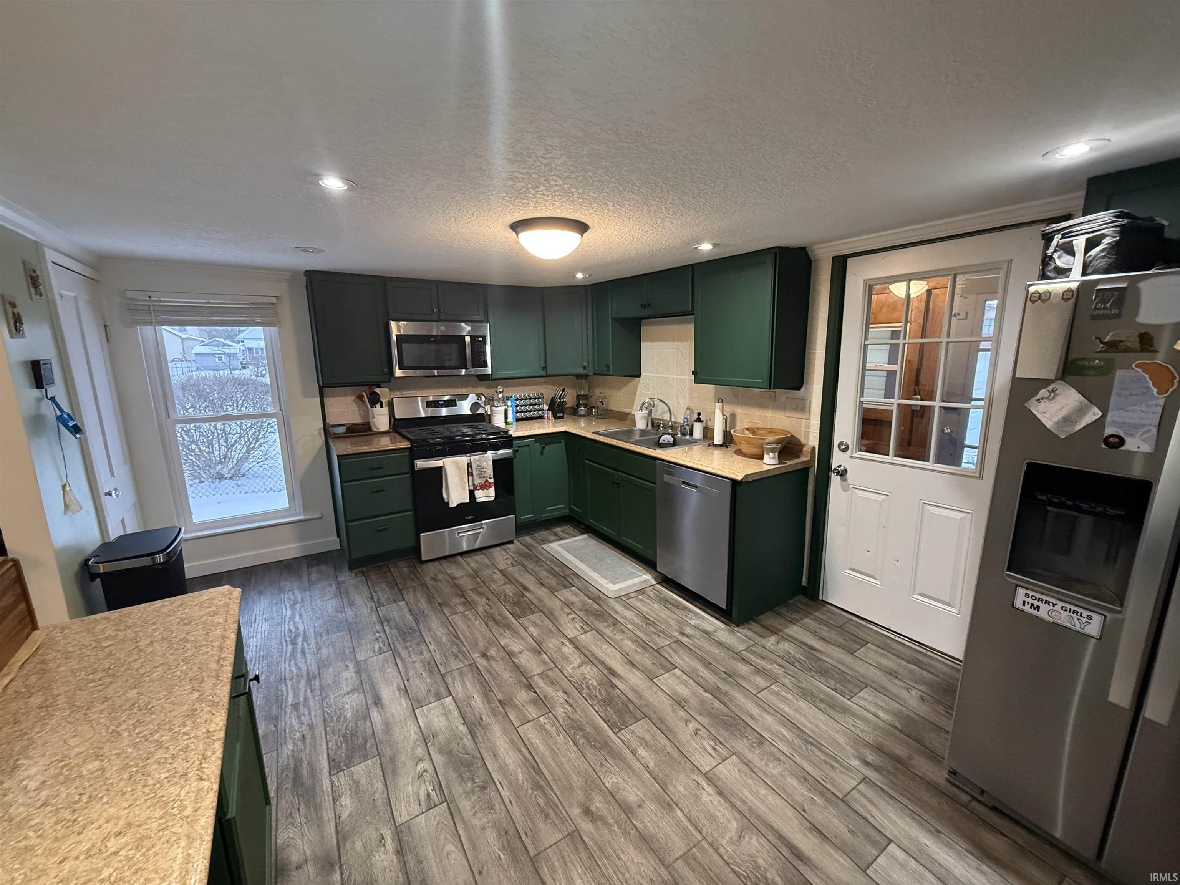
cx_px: 590
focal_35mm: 14
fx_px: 477
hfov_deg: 102.1
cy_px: 442
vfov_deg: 85.7
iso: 500
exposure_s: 1/60
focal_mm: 2.22
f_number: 2.2
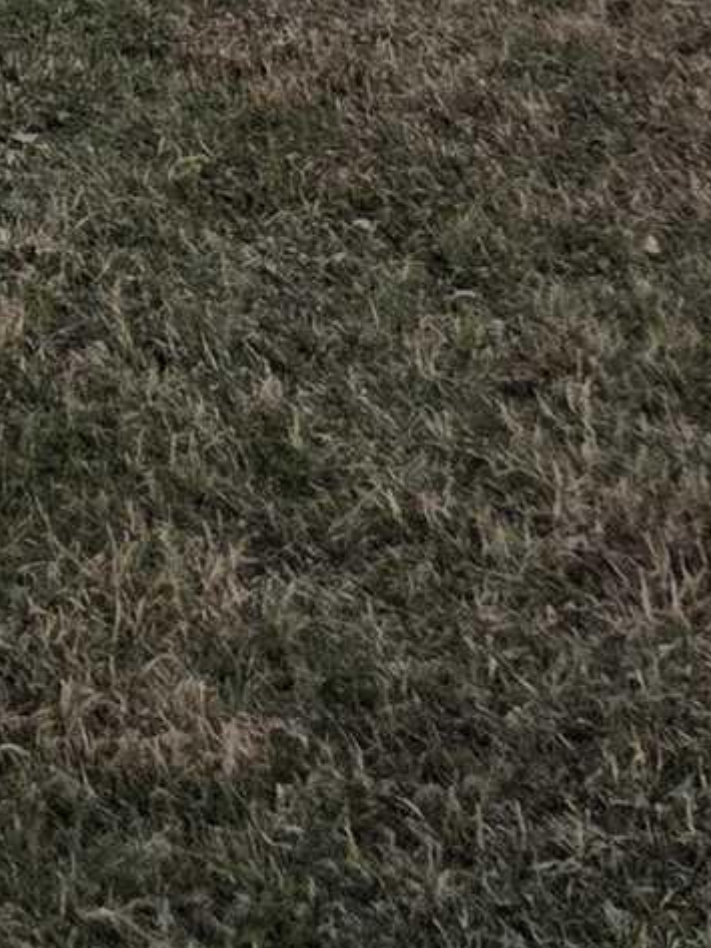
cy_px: -1062
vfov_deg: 14.1
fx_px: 3066
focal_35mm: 112
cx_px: -1001
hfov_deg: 11.1
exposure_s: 1/180
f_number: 1.8
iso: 125
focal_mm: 5.4
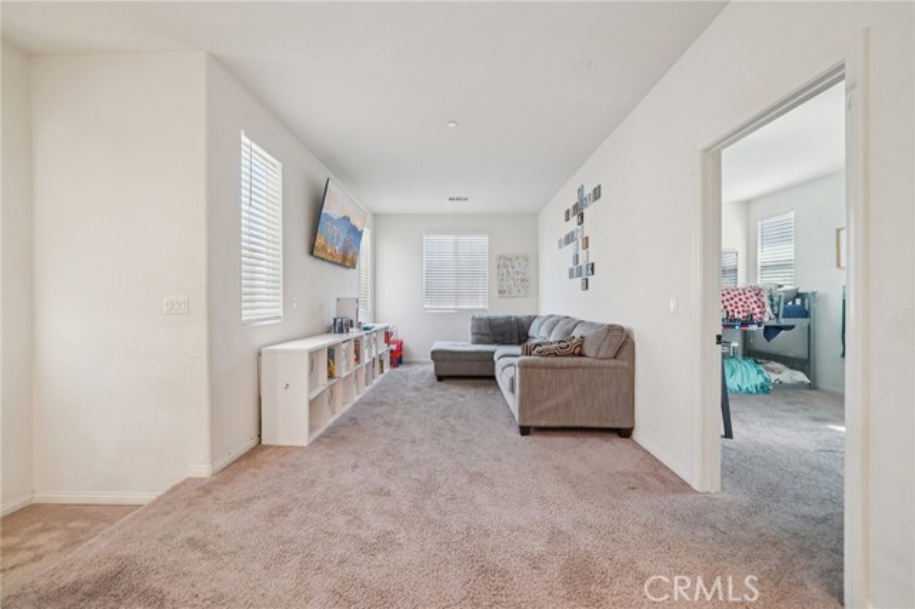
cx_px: 458
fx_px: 330
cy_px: 304
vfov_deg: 85.4
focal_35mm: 13
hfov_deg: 108.4
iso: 400
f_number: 8
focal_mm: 13
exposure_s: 1/20
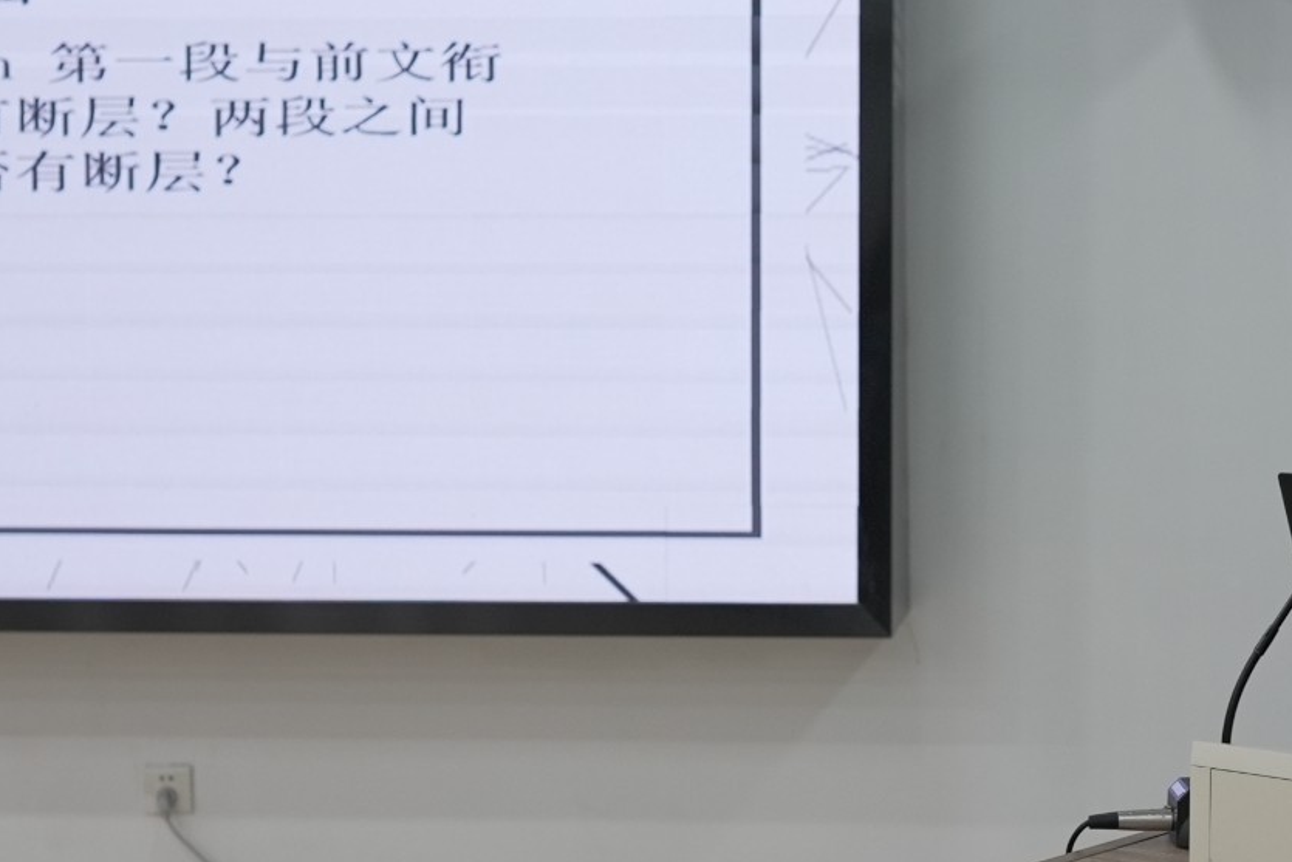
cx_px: 1037
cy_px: 404
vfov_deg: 19.7
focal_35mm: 69
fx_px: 2477
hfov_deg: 28.6
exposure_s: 1/160
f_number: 3.2
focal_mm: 24
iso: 640
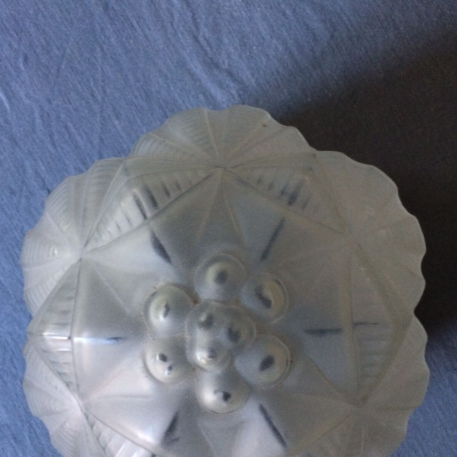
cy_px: 253
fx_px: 523
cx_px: 224
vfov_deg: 47.1
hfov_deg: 47.2
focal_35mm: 35
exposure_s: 1/33
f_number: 2.2
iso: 320
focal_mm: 4.15
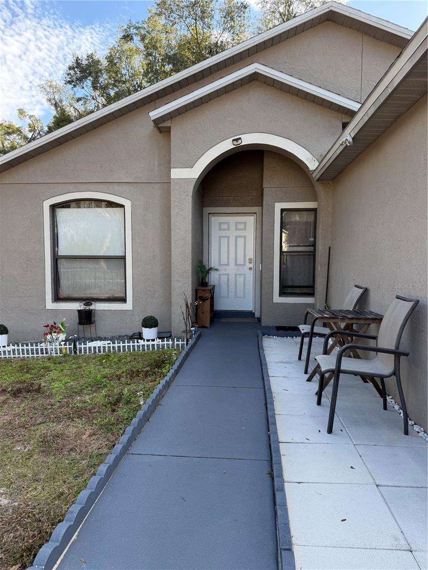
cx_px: 214
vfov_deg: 71.6
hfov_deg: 56.8
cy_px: 285
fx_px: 396
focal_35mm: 24
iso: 100
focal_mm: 6.76
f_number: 1.78
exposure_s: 1/1106
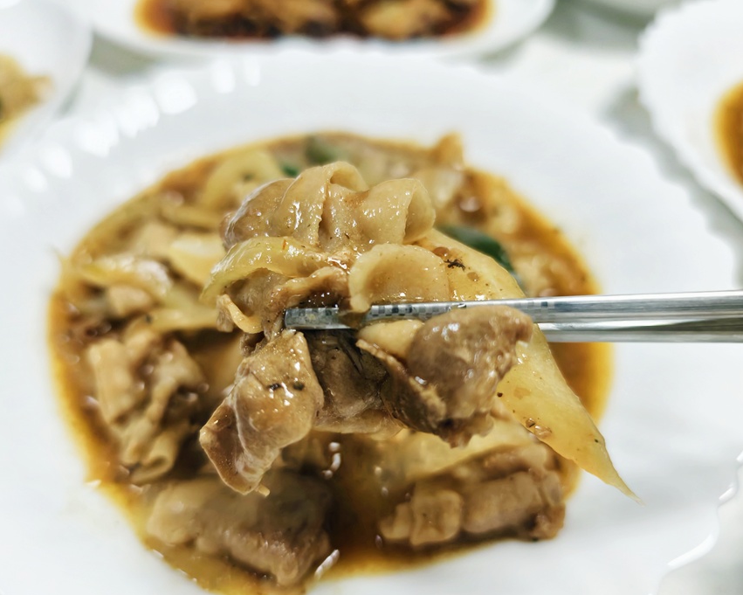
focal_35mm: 27
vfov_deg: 53.0
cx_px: 348
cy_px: 335
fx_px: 594
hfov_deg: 64.0
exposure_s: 1/880
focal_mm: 6.54
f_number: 1.57
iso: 3052
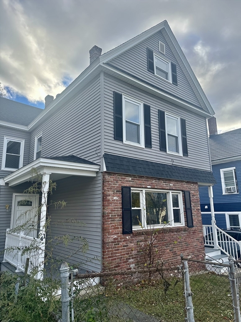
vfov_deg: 71.6
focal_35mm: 24
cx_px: 120
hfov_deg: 56.8
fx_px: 223
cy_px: 161
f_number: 1.78
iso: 80
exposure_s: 1/1131
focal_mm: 6.86
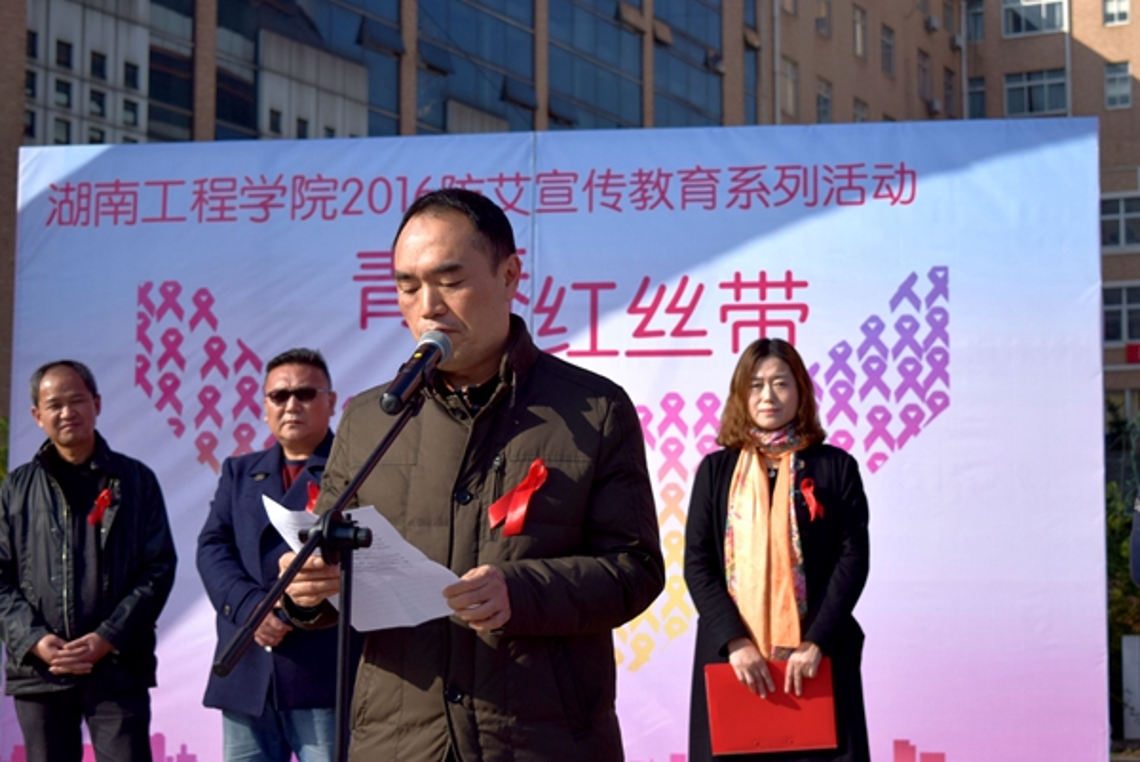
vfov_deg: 21.6
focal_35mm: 63
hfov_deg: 31.9
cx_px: 570
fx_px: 1996
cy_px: 381
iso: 200
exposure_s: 1/1600
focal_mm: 42
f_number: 5
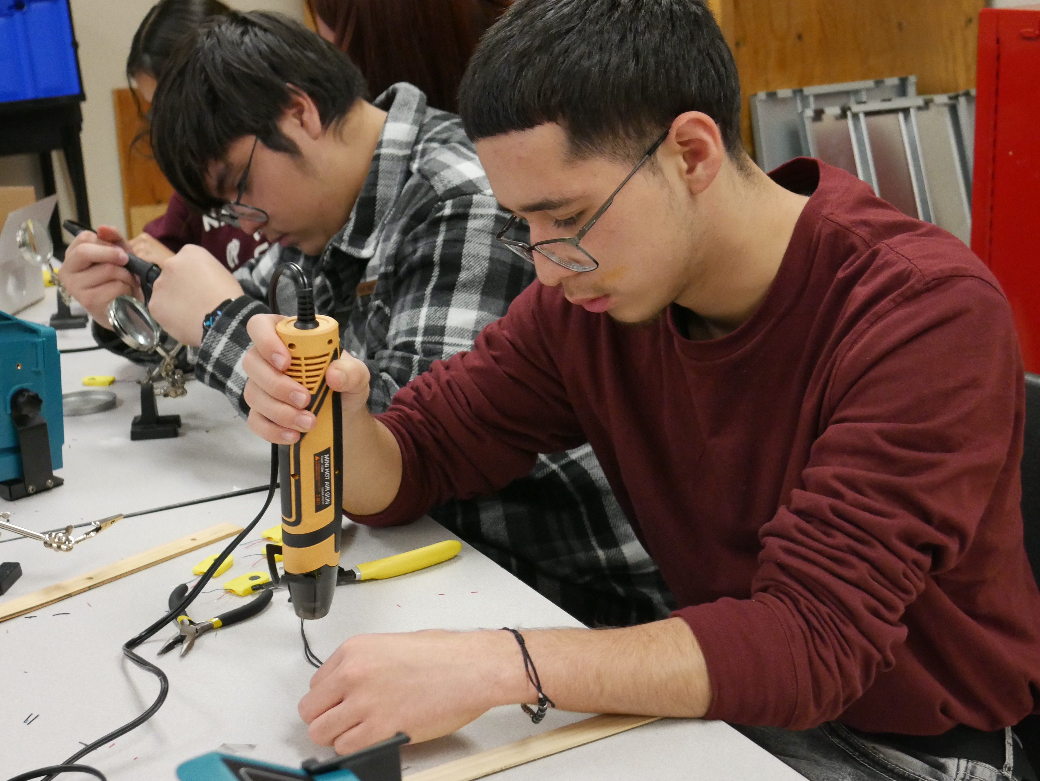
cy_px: 390
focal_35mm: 52
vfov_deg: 28.1
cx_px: 520
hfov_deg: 36.8
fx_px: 1563
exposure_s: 1/100
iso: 3200
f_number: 5.3
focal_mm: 26
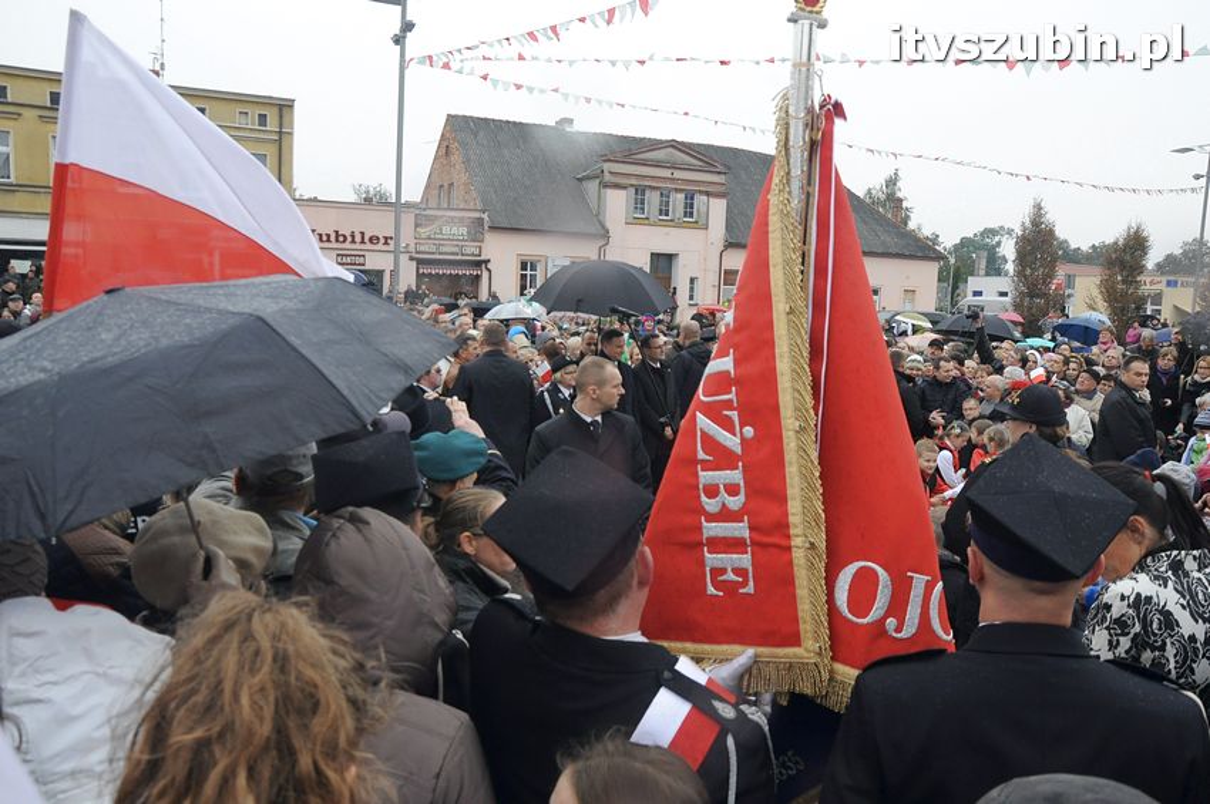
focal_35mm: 27
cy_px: 402
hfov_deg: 67.4
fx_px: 907
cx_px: 605
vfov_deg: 47.8
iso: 800
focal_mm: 18
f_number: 8
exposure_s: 1/250
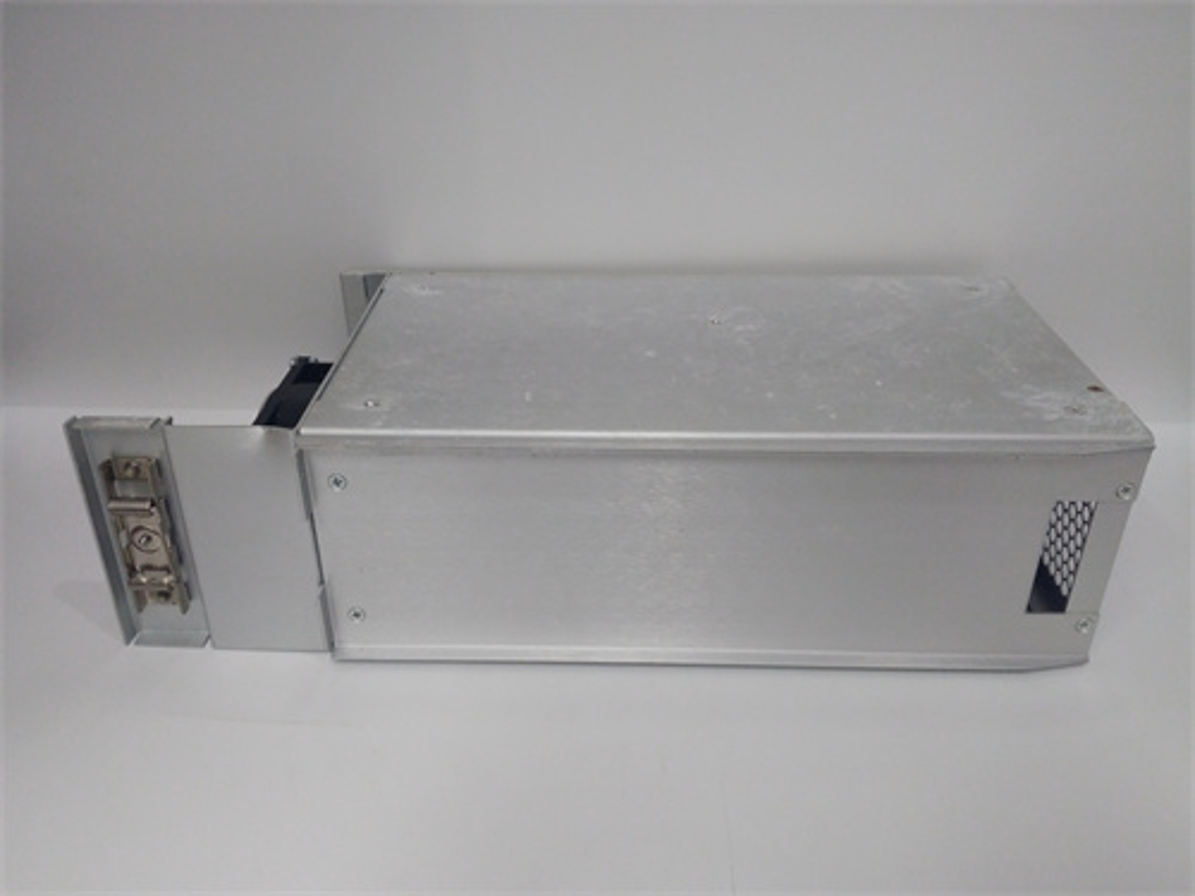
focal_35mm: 27
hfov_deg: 65.3
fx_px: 932
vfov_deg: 51.4
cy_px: 448
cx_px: 598
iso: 182
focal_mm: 3.79
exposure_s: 1/33
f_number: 2
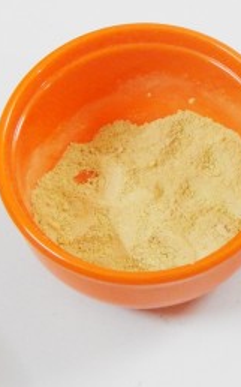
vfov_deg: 15.5
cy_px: 194
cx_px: 207
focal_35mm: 135
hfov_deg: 9.7
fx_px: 1420
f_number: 4.4
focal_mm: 16.6
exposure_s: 1/13
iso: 800
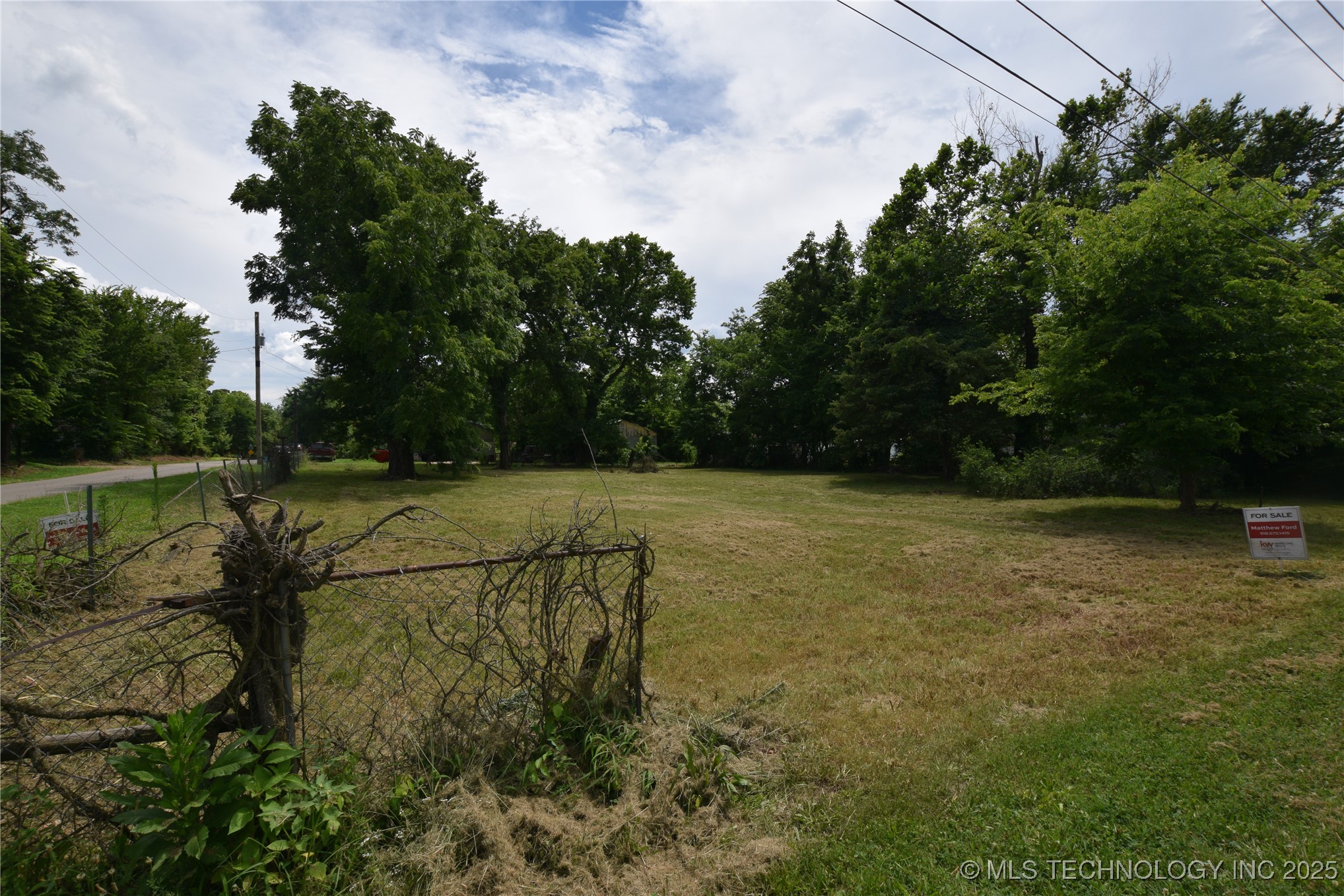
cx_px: 672
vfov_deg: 77.3
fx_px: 560
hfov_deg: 100.4
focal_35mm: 15
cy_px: 448
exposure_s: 1/400
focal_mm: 10
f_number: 10
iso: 200
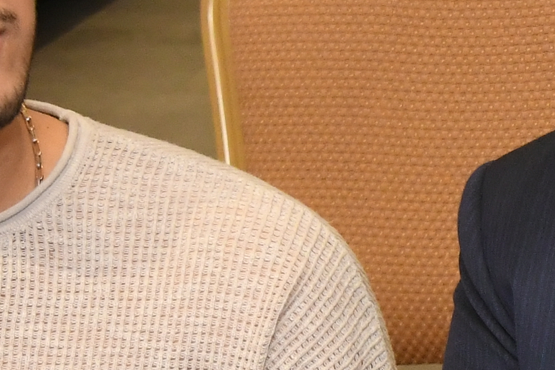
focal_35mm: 292
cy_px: 297
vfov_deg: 4.7
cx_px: 1131
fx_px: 4500
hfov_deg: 6.8
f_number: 5
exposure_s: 1/125
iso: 2000
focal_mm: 38
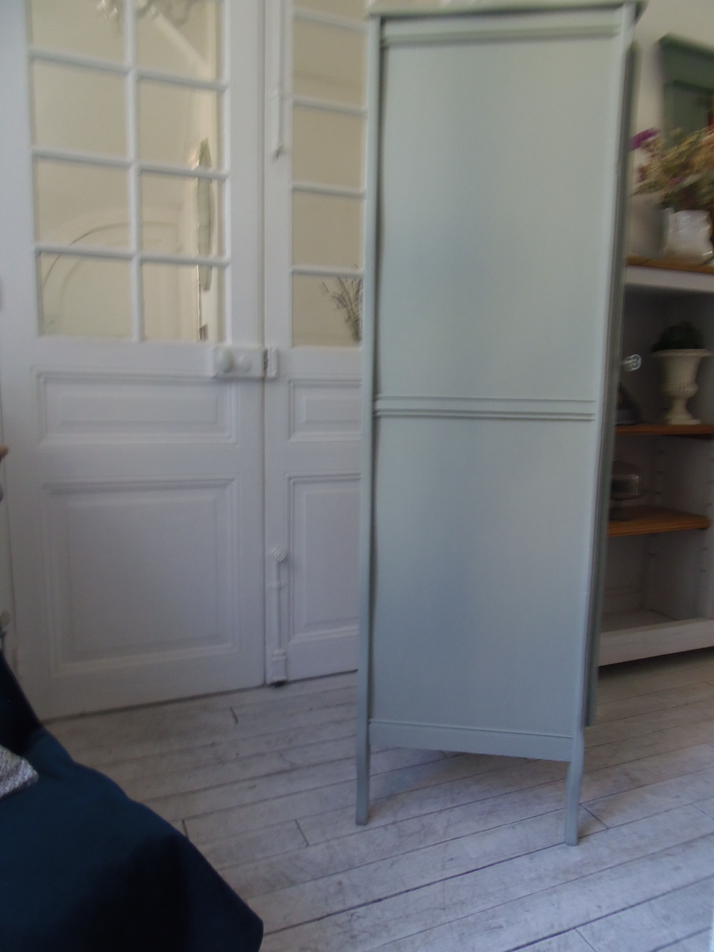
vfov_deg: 71.6
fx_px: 660
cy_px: 476
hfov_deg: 56.8
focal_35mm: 24
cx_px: 357
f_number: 2.9
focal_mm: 4.3
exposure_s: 1/30
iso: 125
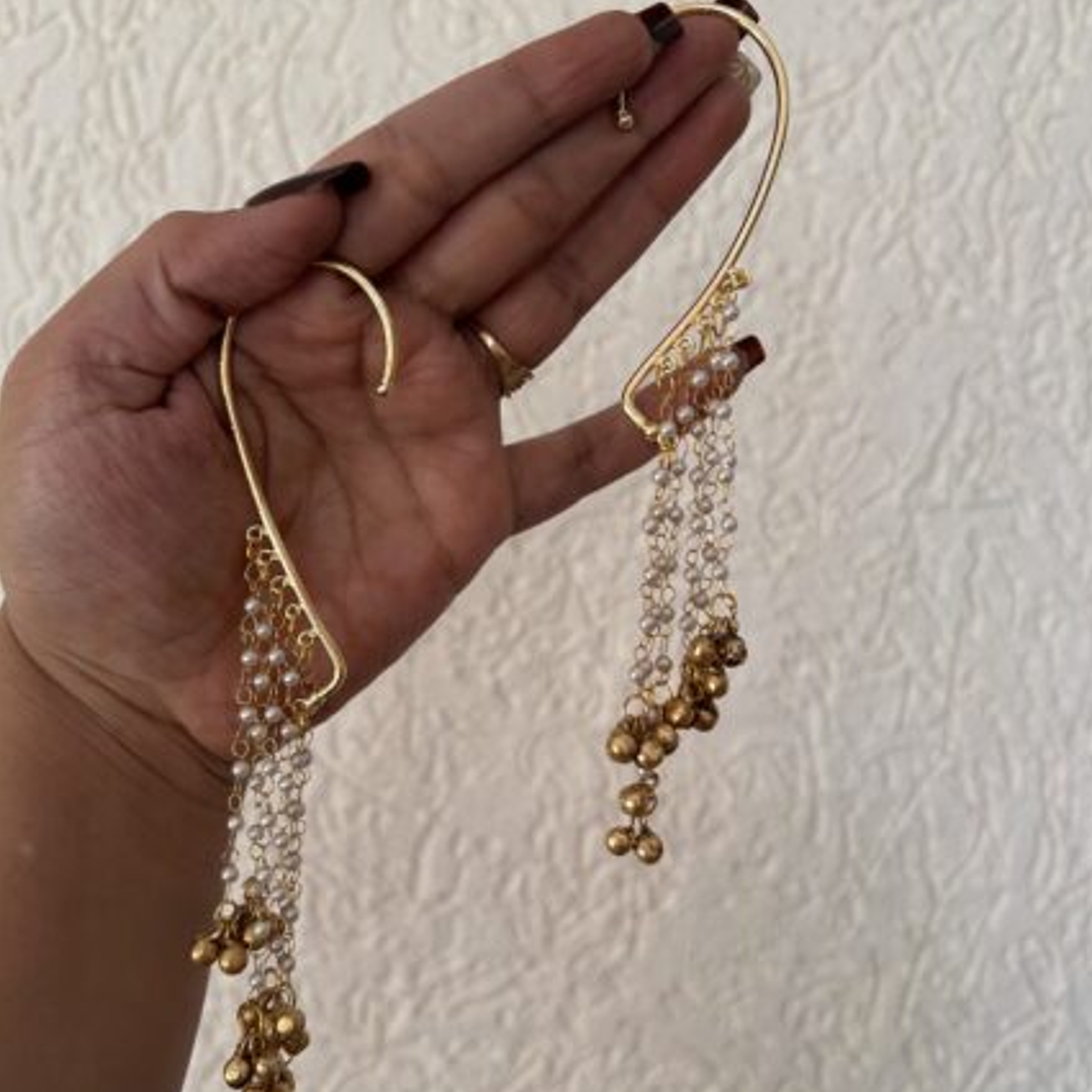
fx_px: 1106
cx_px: 550
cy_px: 546
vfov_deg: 52.5
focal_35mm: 31
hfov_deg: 52.5
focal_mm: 5.7
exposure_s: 1/77
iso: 125
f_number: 1.5
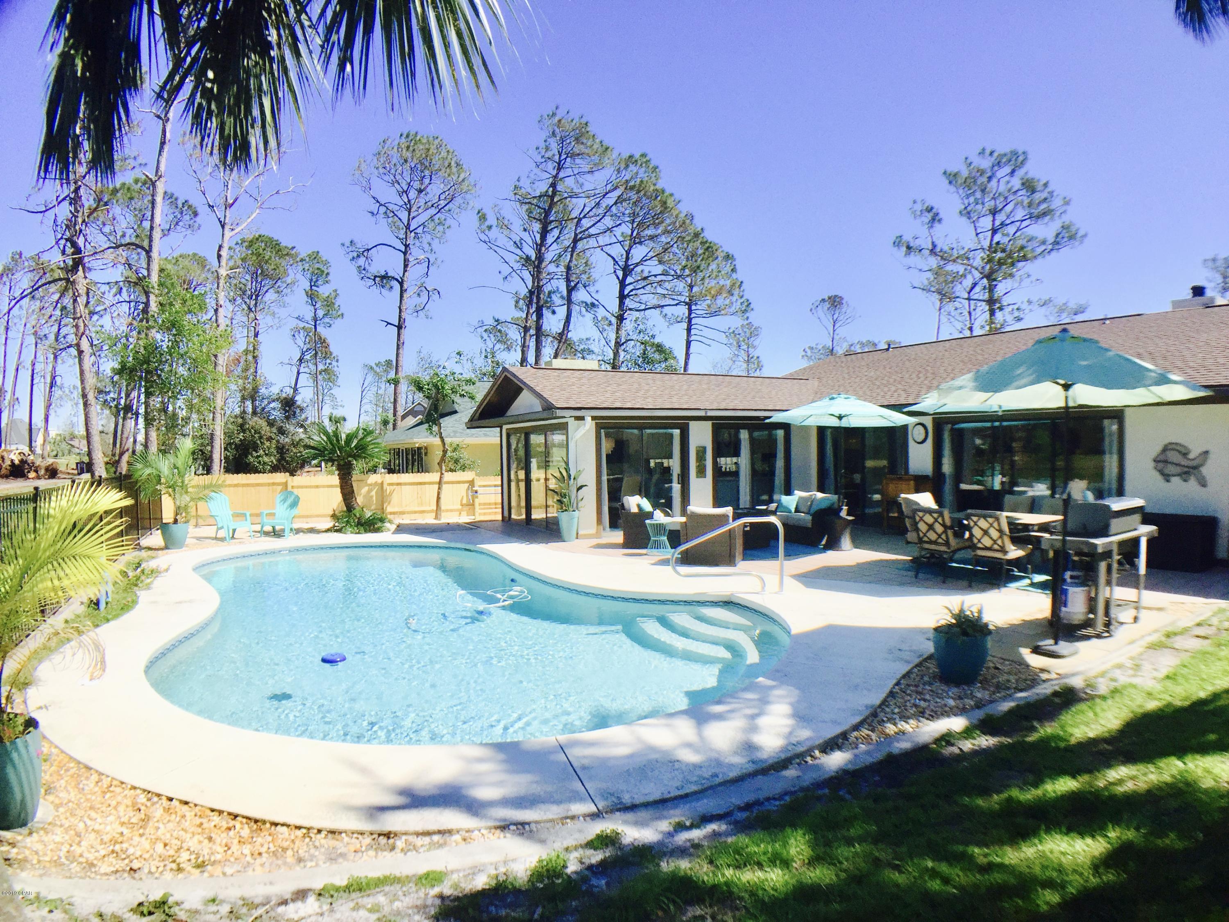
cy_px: 461
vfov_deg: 48.2
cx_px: 614
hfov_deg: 61.7
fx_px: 1030
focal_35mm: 29
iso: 32
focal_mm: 4.15
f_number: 2.2
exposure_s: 1/3300
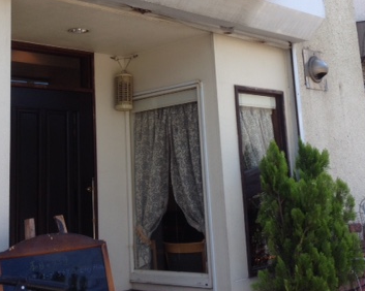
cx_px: 176
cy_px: 54
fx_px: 669
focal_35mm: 62
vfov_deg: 24.2
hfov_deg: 30.5
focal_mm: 4.28
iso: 50
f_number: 2.4
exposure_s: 1/381
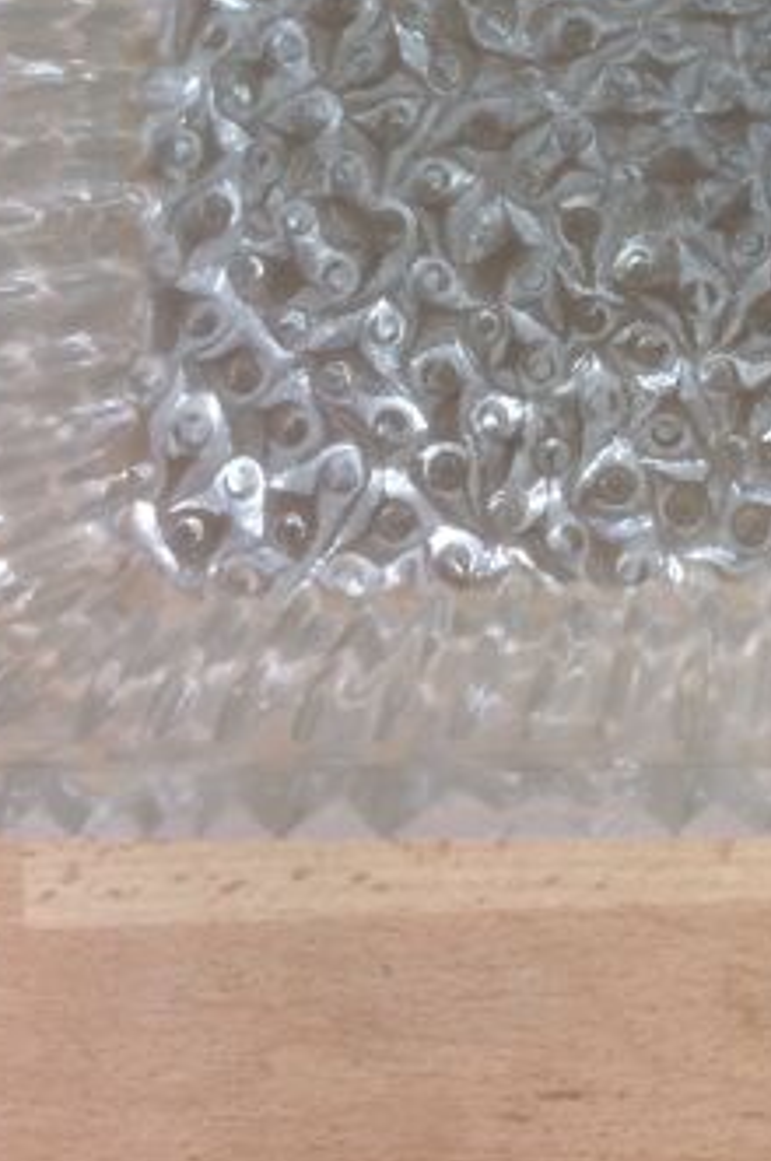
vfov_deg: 25.1
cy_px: -214
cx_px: 890
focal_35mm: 73
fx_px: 2350
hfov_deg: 17.8
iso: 32
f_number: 2.2
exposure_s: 1/33
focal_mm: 4.15
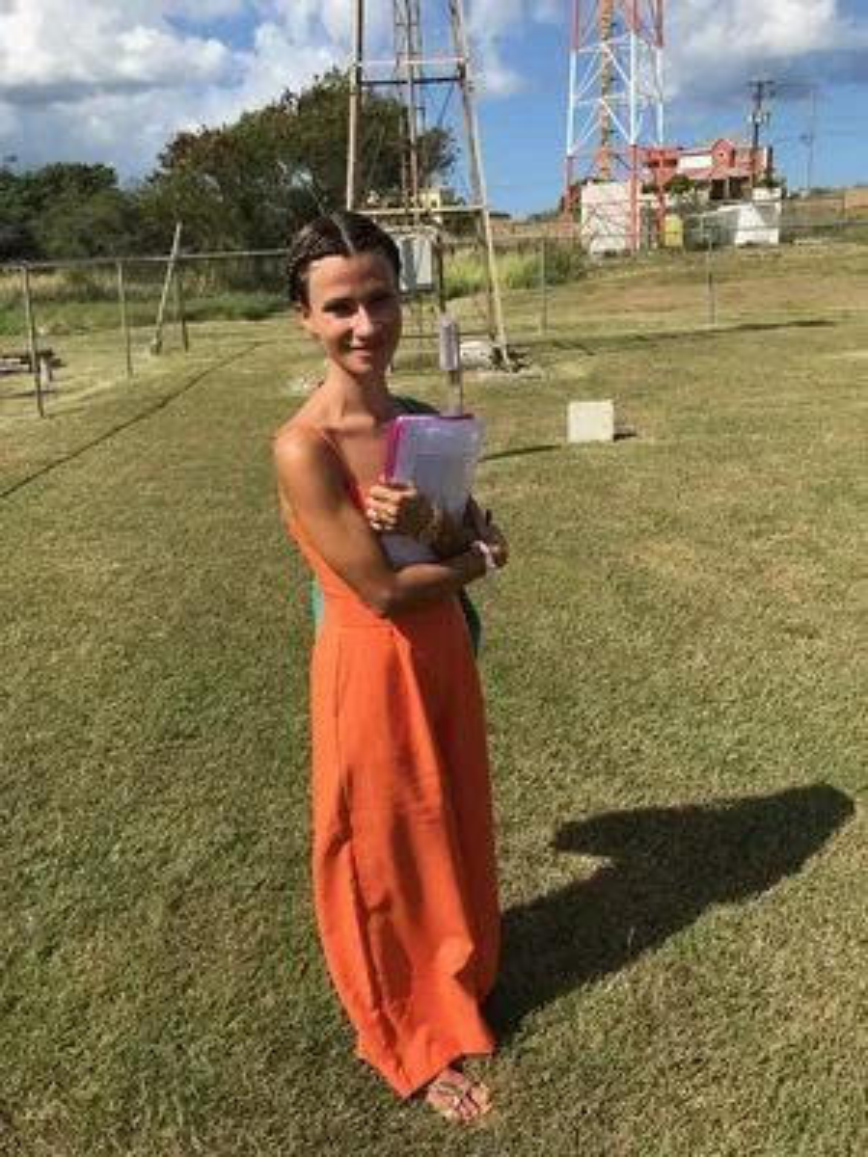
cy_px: 578
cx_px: 434
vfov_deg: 63.4
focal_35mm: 28
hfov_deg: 49.7
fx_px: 936
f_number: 1.8
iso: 20
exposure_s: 1/2591
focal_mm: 3.99
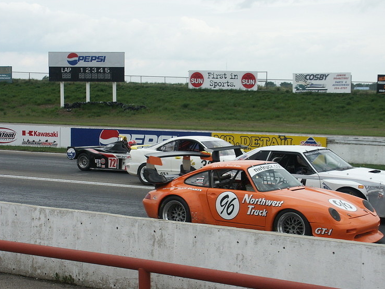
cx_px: 192
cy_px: 144
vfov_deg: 13.3
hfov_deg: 17.7
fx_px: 1235
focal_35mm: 111
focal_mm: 25.49
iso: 100
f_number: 3.5
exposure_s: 1/1000
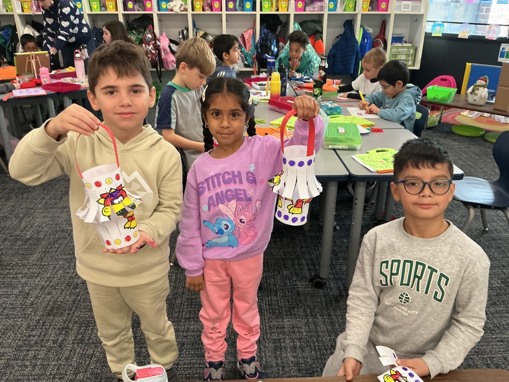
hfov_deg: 61.7
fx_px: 426
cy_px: 191
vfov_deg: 48.2
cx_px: 254
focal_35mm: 29
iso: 200
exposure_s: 1/40
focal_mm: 3
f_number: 1.8
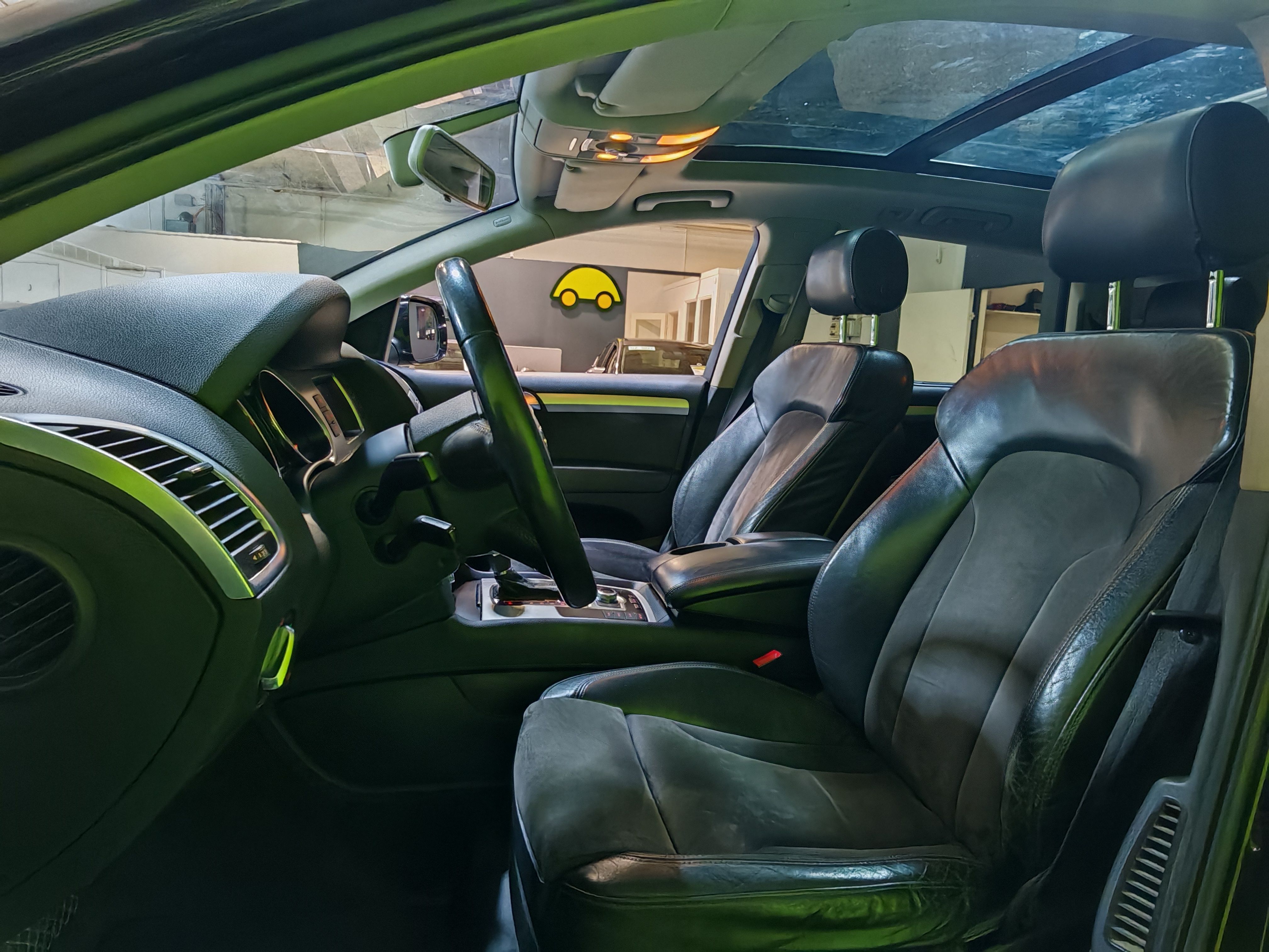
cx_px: 634
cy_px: 476
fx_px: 770
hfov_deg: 79.0
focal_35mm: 21
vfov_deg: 63.4
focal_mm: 1.82
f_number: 2
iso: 320
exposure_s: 1/33
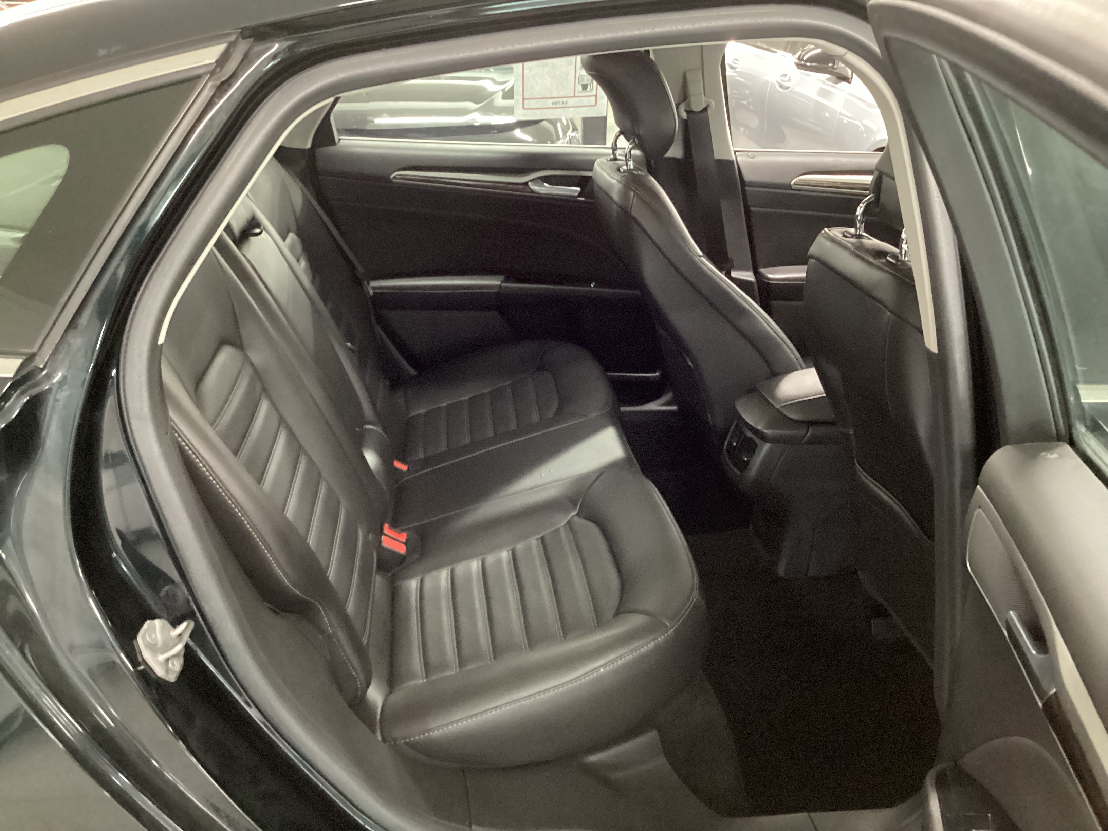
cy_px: 416
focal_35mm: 31
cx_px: 554
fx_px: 992
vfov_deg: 45.4
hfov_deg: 58.4
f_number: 2.4
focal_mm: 3.3
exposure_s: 1/17
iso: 640
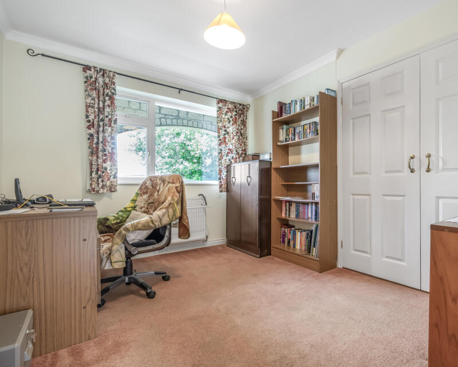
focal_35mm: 18
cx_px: 270
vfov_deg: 73.8
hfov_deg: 85.5
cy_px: 189
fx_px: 244
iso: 100
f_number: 9
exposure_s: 1/1.25
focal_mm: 15
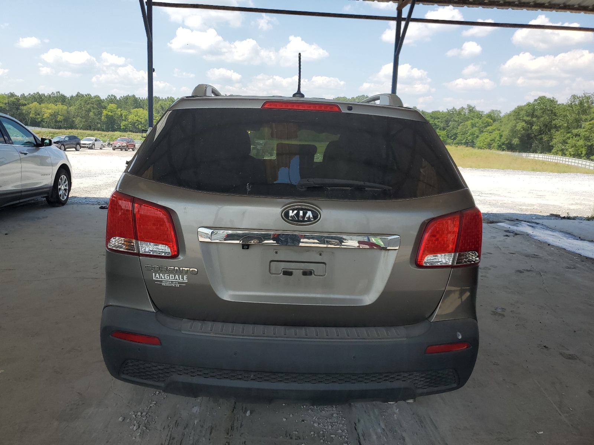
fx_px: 446
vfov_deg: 53.1
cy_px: 222
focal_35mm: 26
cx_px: 297
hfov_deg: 67.3
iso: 50
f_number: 1.5
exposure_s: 1/2000
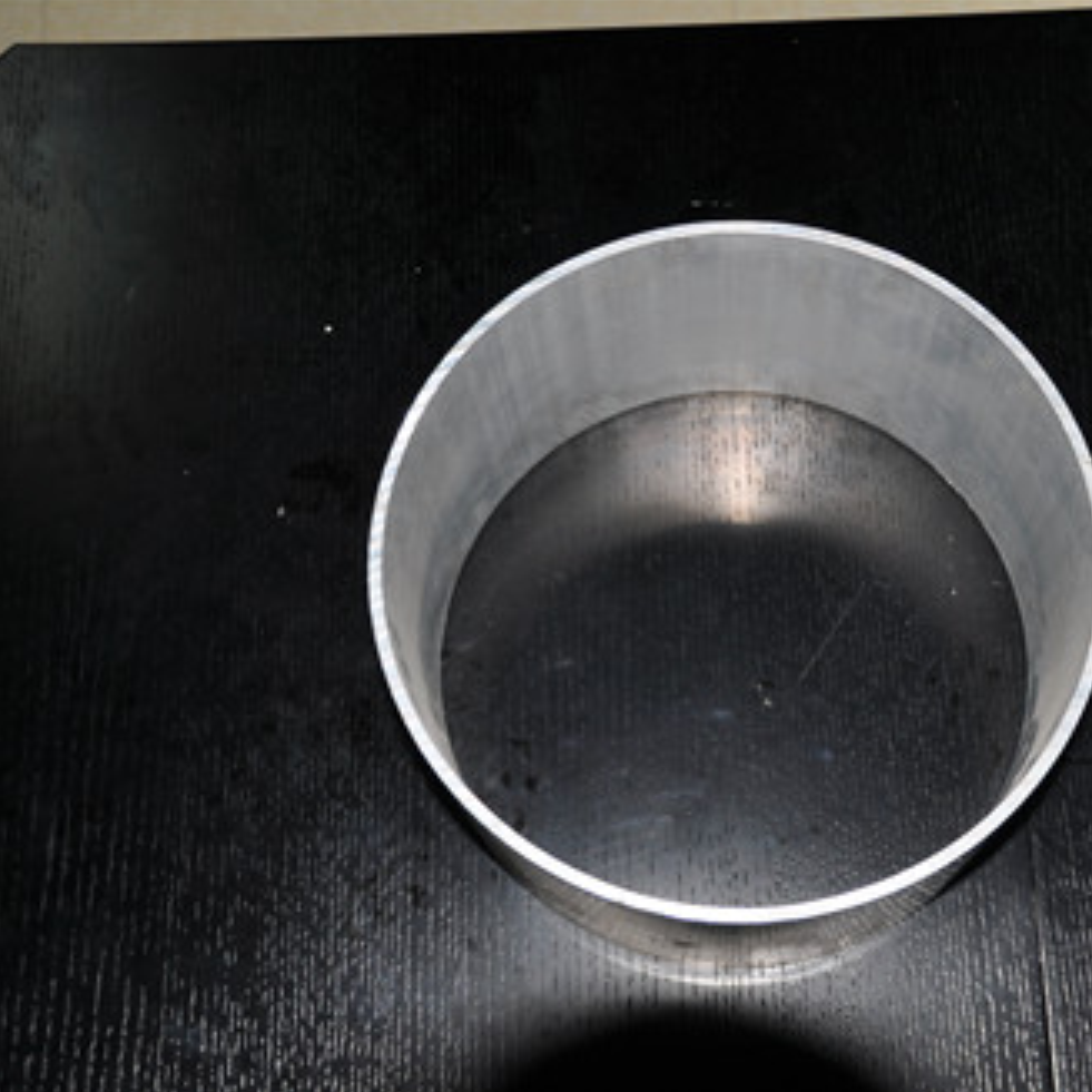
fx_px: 1736
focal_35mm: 49
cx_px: 698
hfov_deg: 34.7
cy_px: 548
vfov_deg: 34.9
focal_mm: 25
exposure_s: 1/60
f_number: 3.8
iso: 250
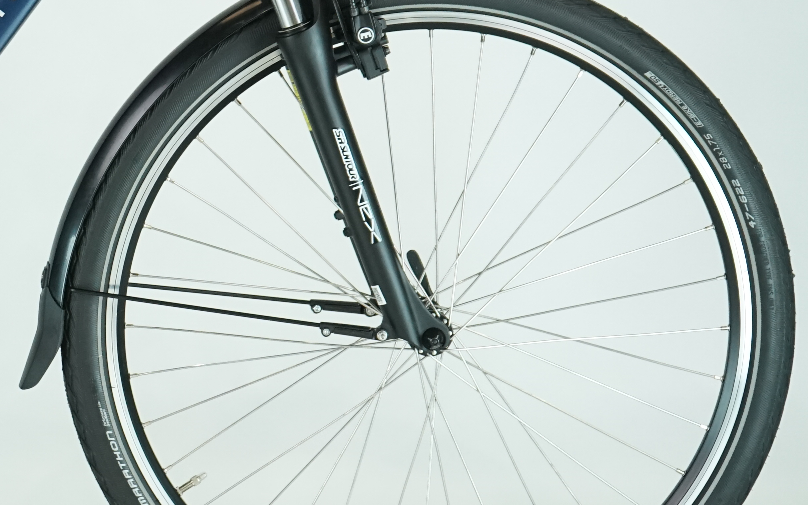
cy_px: 79
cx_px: -166
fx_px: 3149
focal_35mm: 143
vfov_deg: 9.1
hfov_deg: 14.2
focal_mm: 57
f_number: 5.6
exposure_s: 1/200
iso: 1600
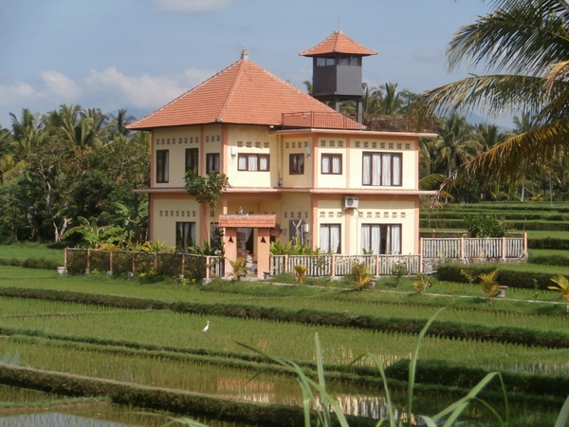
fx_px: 1808
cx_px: 284
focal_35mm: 110
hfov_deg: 17.9
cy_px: 214
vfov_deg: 13.5
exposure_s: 1/640
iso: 100
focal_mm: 19.54
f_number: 5.4
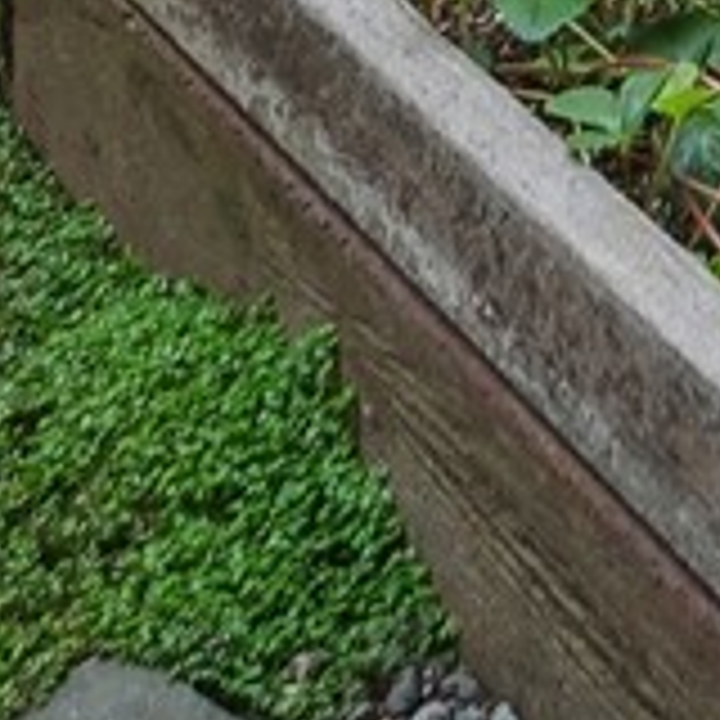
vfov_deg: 9.6
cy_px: -1645
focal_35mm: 126
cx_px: 1348
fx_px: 2965
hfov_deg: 12.5
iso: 200
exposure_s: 1/40
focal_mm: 14
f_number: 8
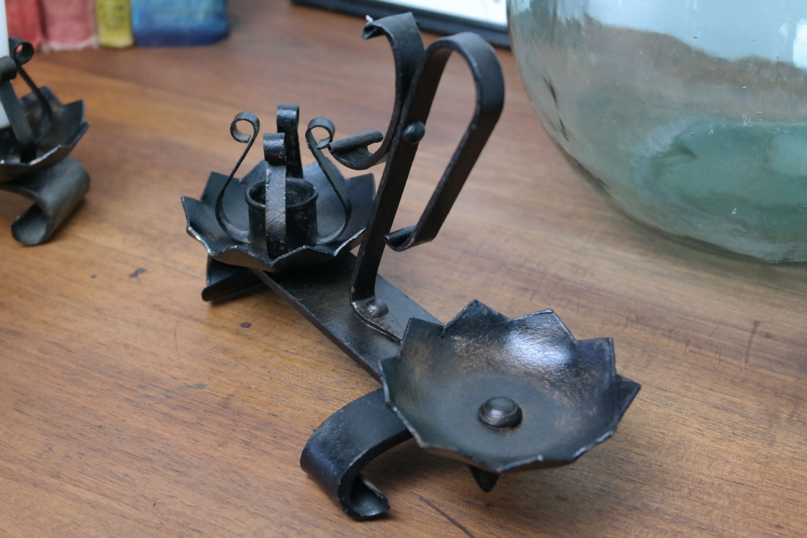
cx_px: 404
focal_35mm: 58
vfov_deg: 23.4
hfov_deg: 34.5
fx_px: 1300
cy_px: 269
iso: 1600
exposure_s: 1/60
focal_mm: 38
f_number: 5
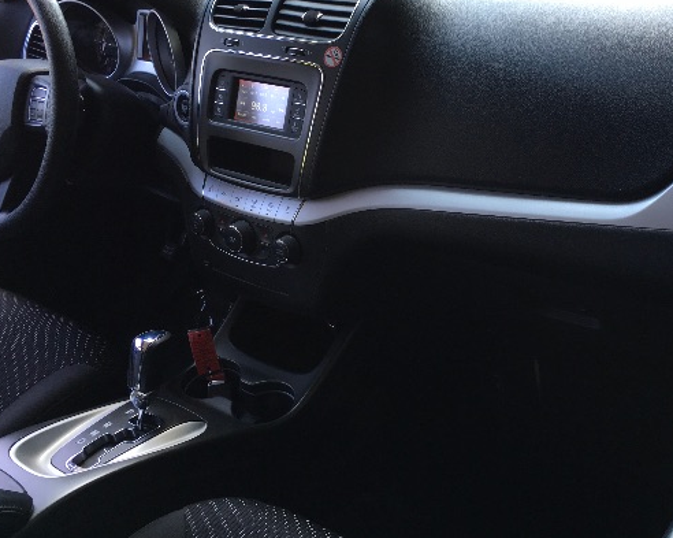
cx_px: 394
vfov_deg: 35.6
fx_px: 836
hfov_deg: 43.7
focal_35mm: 42
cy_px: 246
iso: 25
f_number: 2.2
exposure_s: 1/60
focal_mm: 4.15
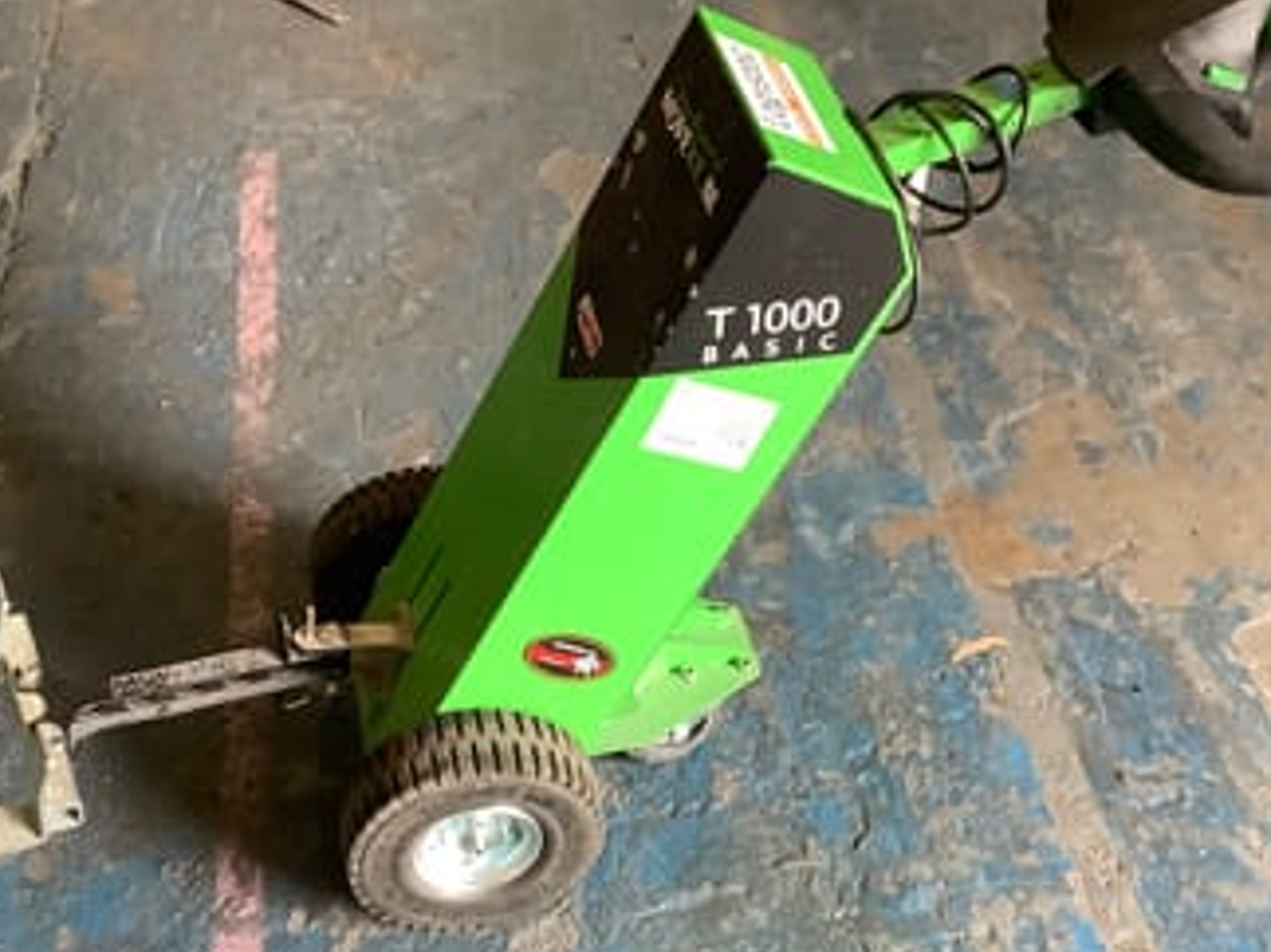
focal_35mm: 48
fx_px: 1762
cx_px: 673
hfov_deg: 39.7
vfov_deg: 30.2
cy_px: 549
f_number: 2.4
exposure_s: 1/50
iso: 320
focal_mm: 3.3
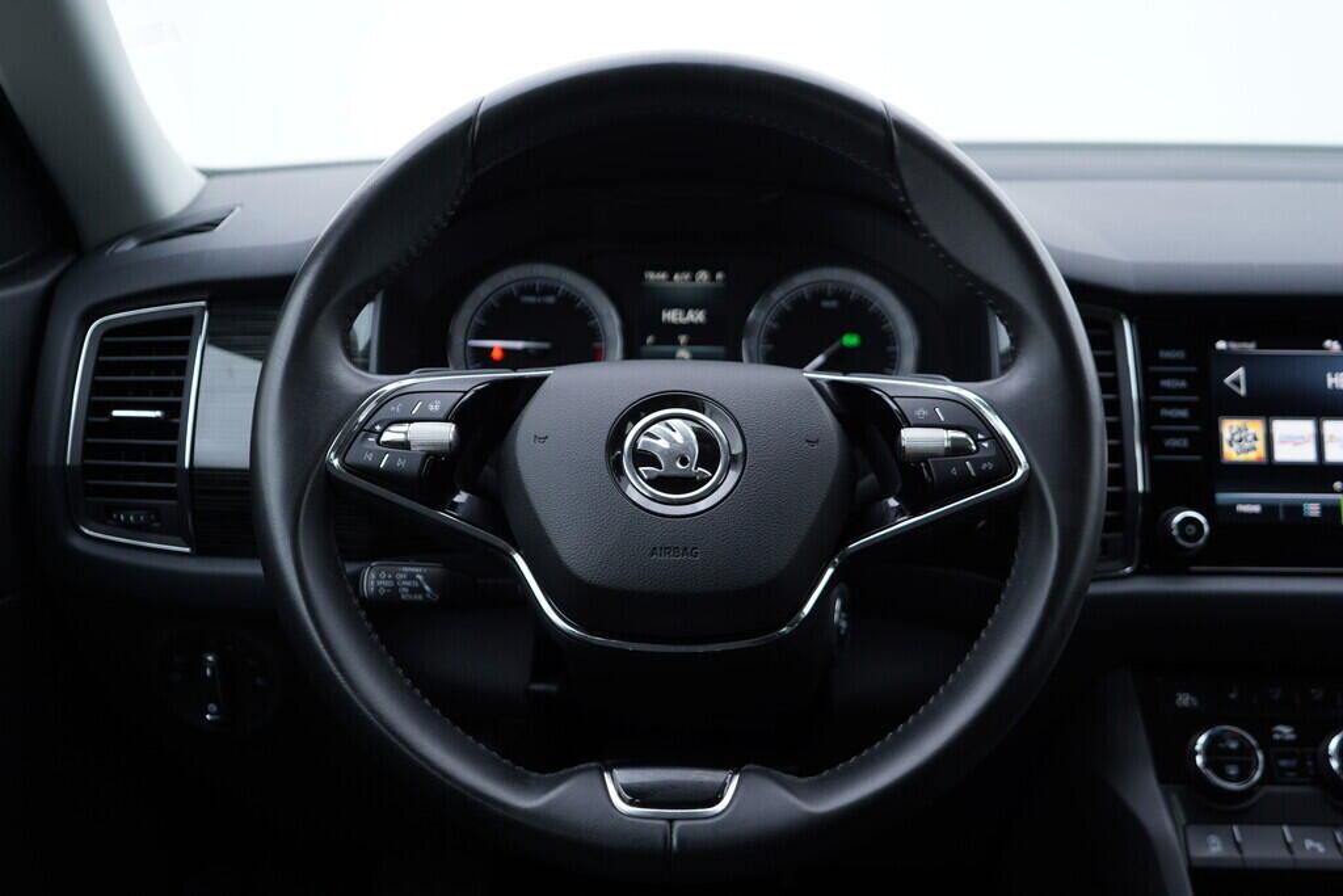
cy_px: 448
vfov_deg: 36.9
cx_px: 672
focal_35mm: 36
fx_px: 1343
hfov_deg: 53.1
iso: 125
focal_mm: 24
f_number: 2.8
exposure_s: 1/40
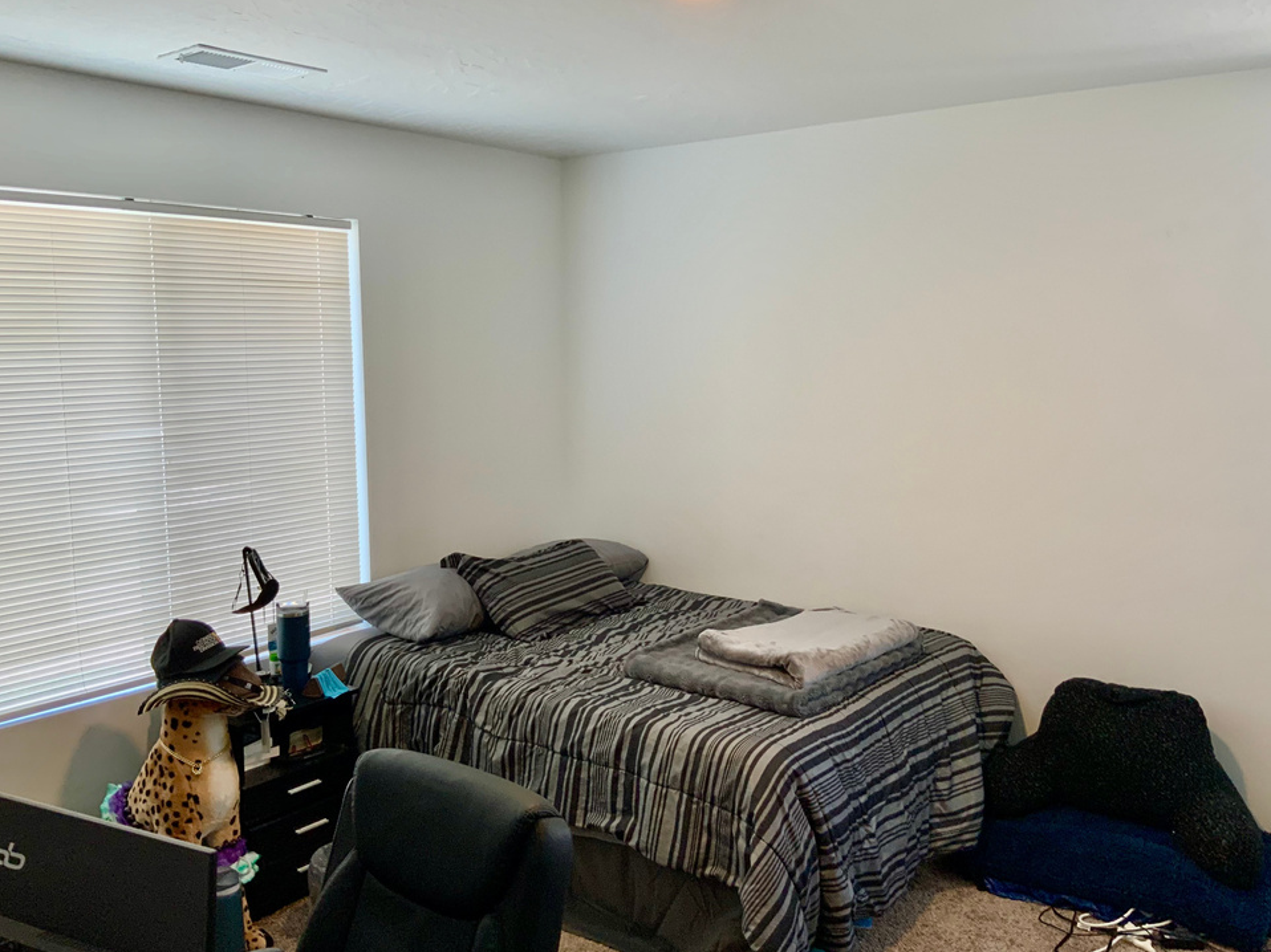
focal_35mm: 31
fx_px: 1138
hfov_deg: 58.4
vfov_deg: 45.4
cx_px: 646
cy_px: 460
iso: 64
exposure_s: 1/120
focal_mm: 3
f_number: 1.8
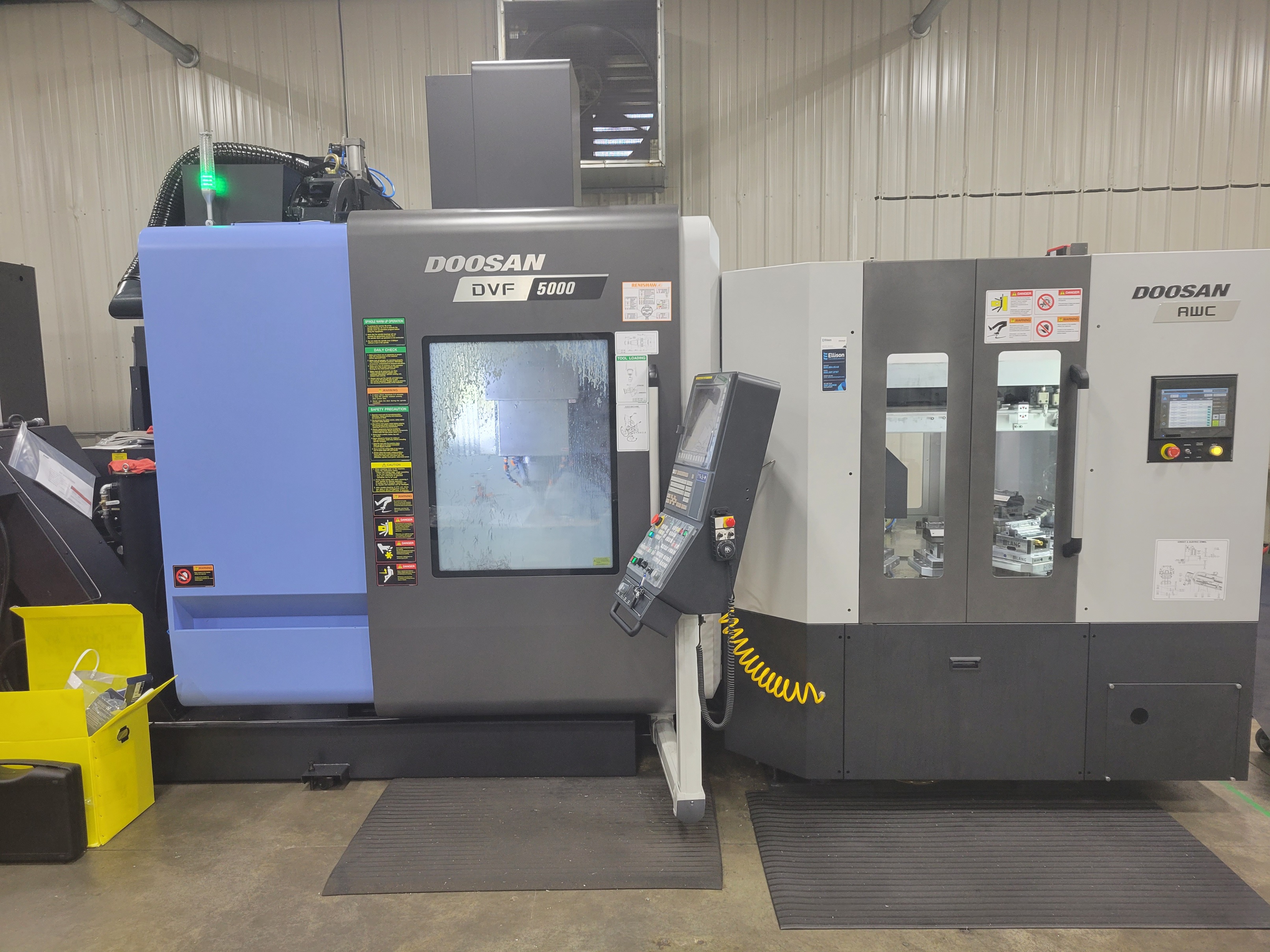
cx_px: 635
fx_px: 954
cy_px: 476
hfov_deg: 67.3
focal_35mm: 26
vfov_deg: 53.1
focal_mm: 5.4
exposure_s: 1/120
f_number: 1.8
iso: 250
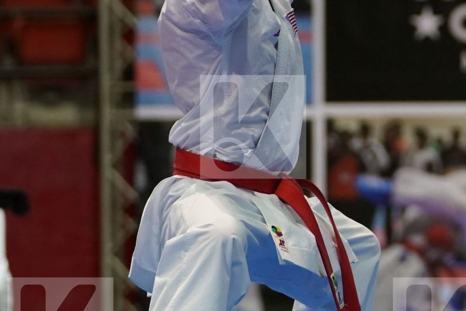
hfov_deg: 4.6
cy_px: 127
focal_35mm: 444
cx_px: 446
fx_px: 5747
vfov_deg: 3.1
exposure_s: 1/320
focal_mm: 135
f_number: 2.8
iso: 2500
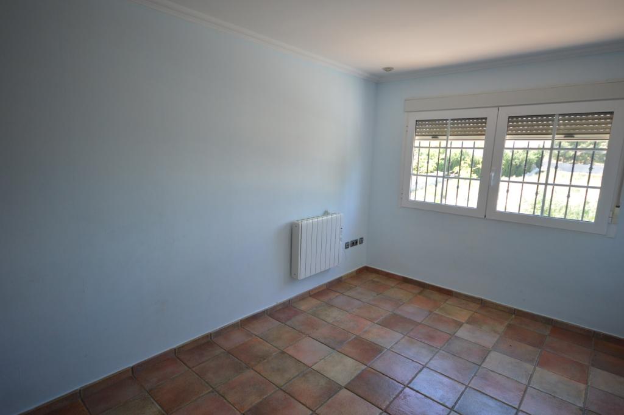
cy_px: 208
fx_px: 338
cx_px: 312
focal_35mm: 20
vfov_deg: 63.1
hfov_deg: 85.5
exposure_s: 1/80
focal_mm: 13
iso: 400
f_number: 4.5
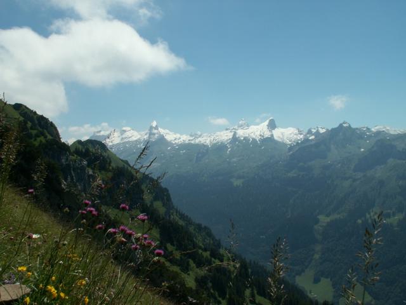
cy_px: 152
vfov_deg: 40.7
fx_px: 411
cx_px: 203
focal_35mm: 35
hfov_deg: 52.6
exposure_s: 1/320
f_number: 8
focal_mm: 5.86
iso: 50
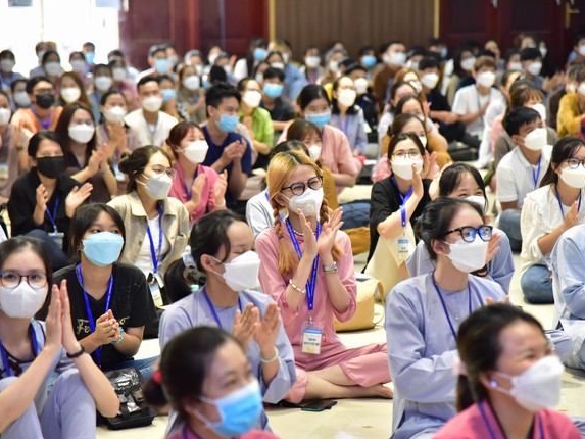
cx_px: 310
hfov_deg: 15.0
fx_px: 2214
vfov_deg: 11.3
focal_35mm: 131
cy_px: 221
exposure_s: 1/160
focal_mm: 120
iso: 3200
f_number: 4
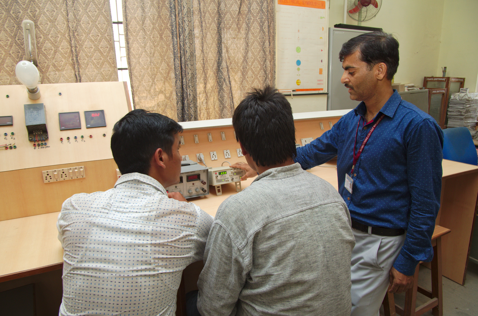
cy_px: 158
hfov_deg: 73.8
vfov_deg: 52.9
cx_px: 239
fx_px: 318
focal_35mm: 24
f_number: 4.5
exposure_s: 1/40
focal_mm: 16
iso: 400
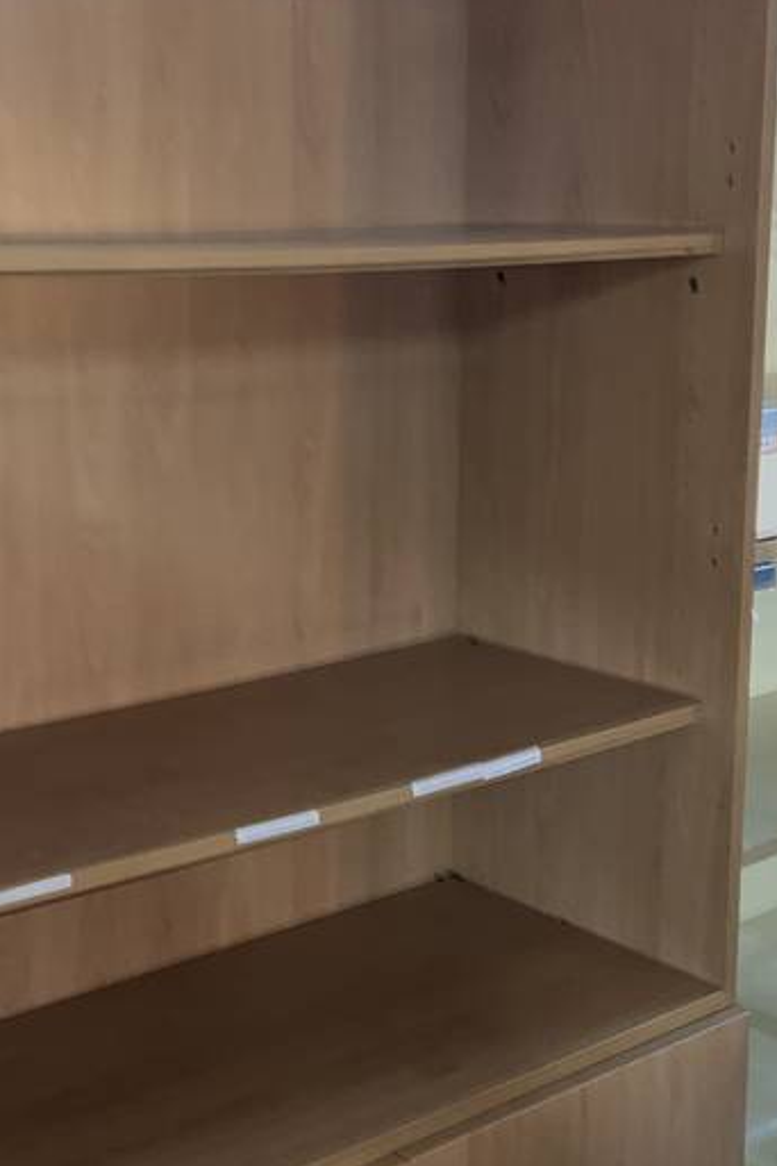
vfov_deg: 36.8
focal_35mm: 54
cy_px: 482
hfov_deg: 24.8
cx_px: 216
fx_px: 1748
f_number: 1.6
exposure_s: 1/9
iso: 80
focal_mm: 5.1
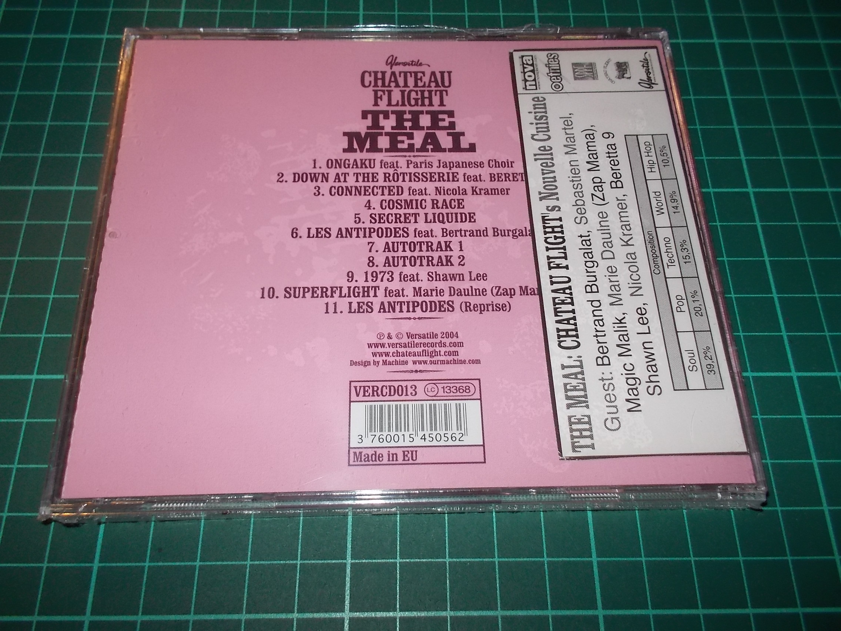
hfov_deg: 61.7
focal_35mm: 29
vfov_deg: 48.2
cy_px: 316
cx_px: 420
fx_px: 705
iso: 200
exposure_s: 1/30
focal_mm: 4.1
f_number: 3.3
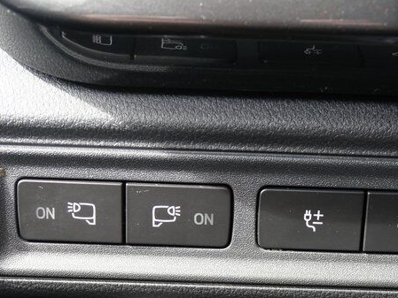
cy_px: 328
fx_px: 840
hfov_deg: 26.6
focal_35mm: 73
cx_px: 232
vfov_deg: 19.3
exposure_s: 1/60
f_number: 4
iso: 250
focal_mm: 16
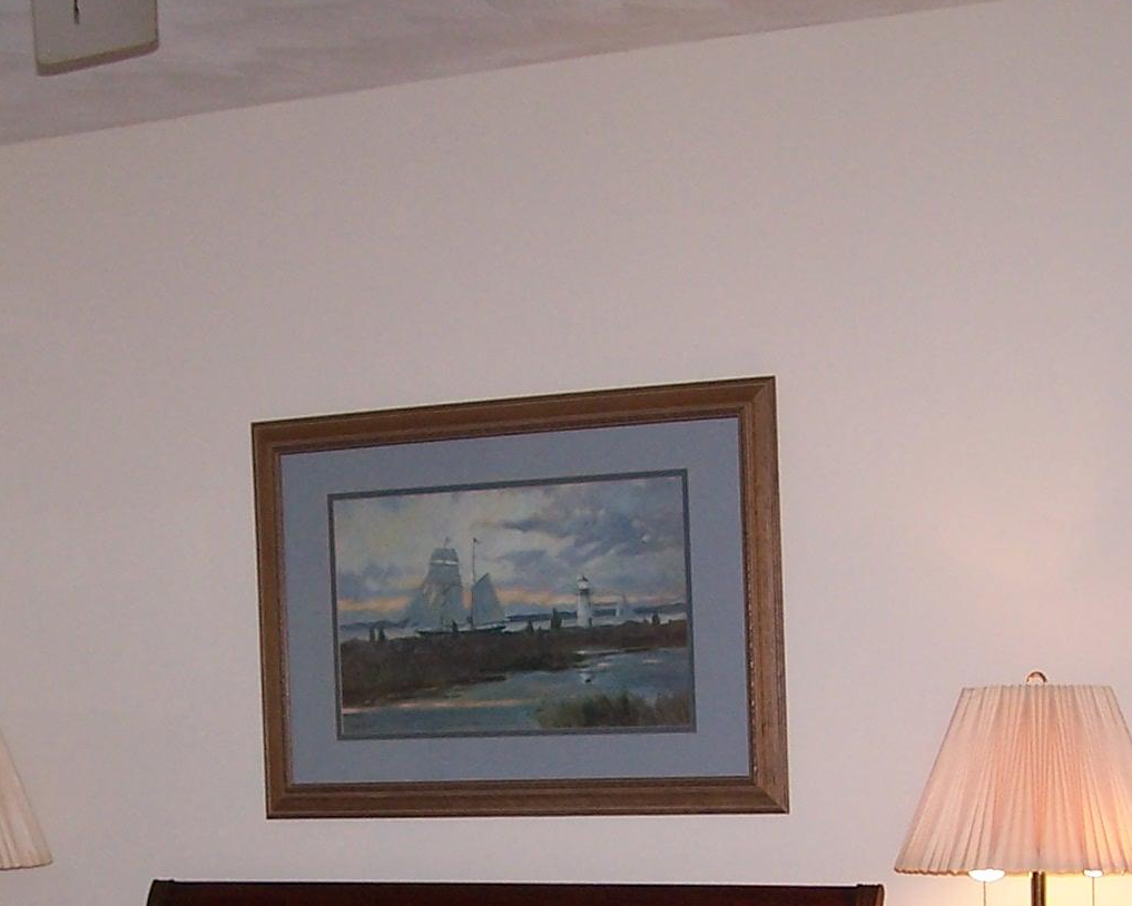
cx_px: 540
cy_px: 841
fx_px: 2815
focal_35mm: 84
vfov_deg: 18.0
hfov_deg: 22.7
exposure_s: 1/60
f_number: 2.8
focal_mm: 6.3
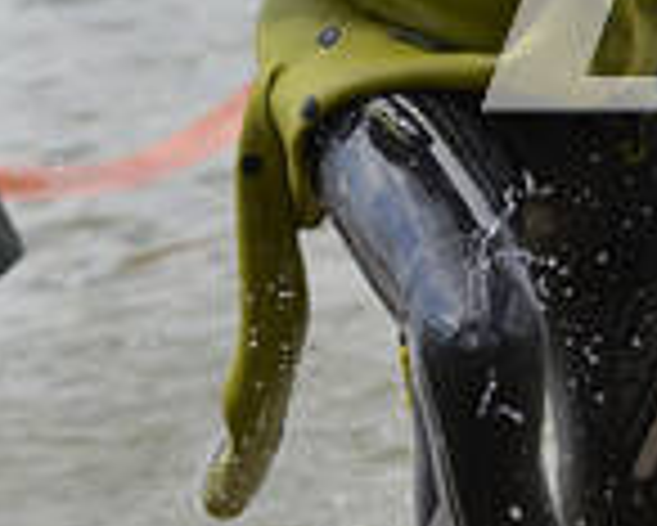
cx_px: 1143
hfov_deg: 6.6
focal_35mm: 288
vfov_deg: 5.3
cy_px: -241
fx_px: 5604
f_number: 4
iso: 200
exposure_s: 1/3200
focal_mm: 70
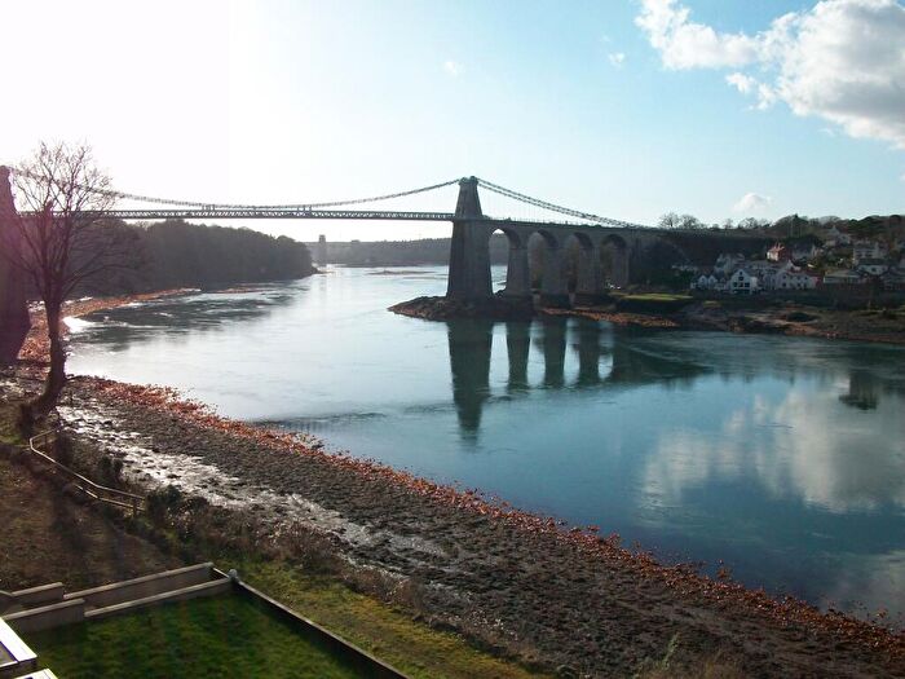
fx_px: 889
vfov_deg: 41.8
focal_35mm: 34
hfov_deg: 54.0
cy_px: 340
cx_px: 452
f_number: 5.5
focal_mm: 5.7
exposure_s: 1/500
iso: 80
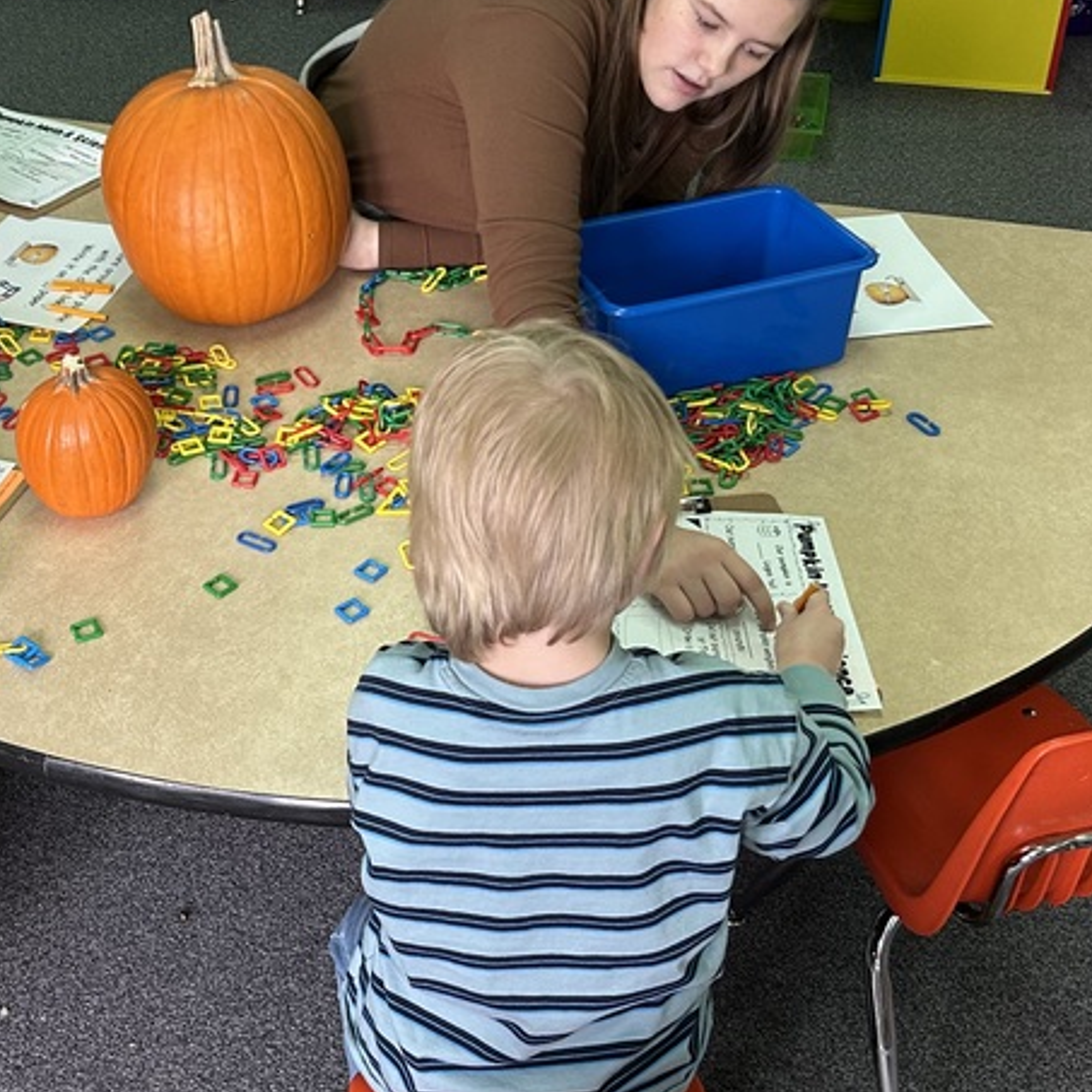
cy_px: 463
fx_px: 1856
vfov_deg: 32.7
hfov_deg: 32.1
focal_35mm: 52
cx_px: 258
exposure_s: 1/79
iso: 125
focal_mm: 5.7
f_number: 1.5
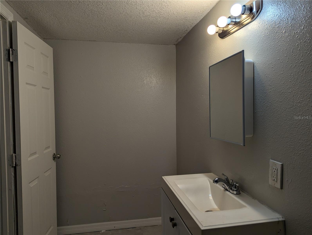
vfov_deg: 56.9
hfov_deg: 71.5
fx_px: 217
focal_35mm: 24
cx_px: 156
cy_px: 118
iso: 40
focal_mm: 6.81
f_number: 1.85
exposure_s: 1/120
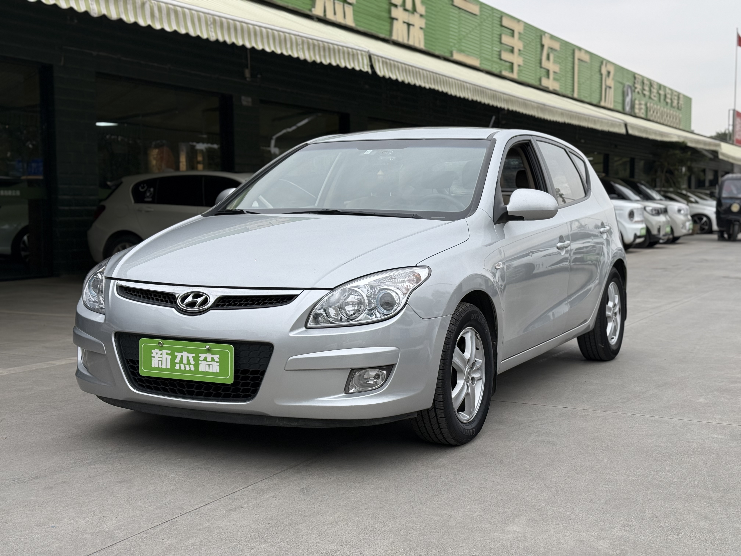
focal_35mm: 48
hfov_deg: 39.7
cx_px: 370
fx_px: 1028
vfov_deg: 30.3
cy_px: 278
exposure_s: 1/1715
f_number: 1.78
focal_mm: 6.76
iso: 64
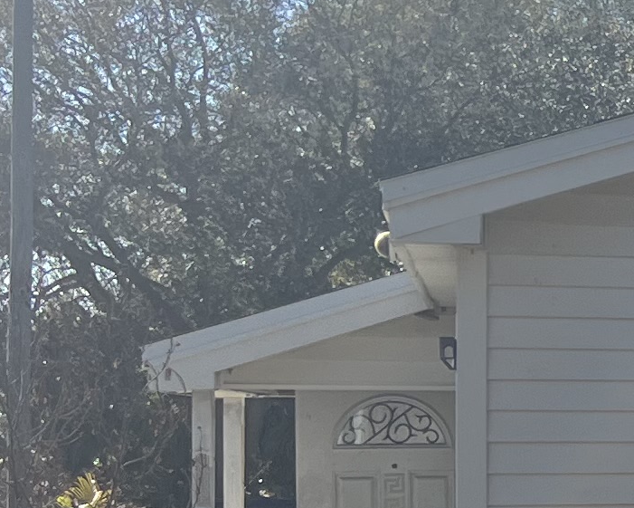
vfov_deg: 10.5
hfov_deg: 10.9
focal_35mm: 146
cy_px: 485
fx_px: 2740
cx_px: 1604
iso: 50
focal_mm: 5.7
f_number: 1.5
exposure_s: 1/3165
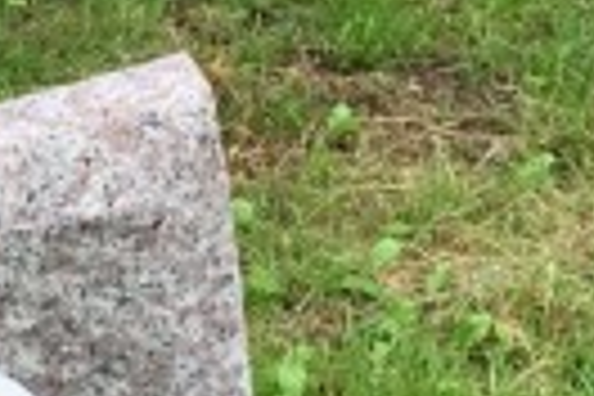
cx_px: -356
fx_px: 2161
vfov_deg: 10.5
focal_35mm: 131
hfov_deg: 14.4
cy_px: 284
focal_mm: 4.25
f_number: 1.8
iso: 32
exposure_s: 1/121
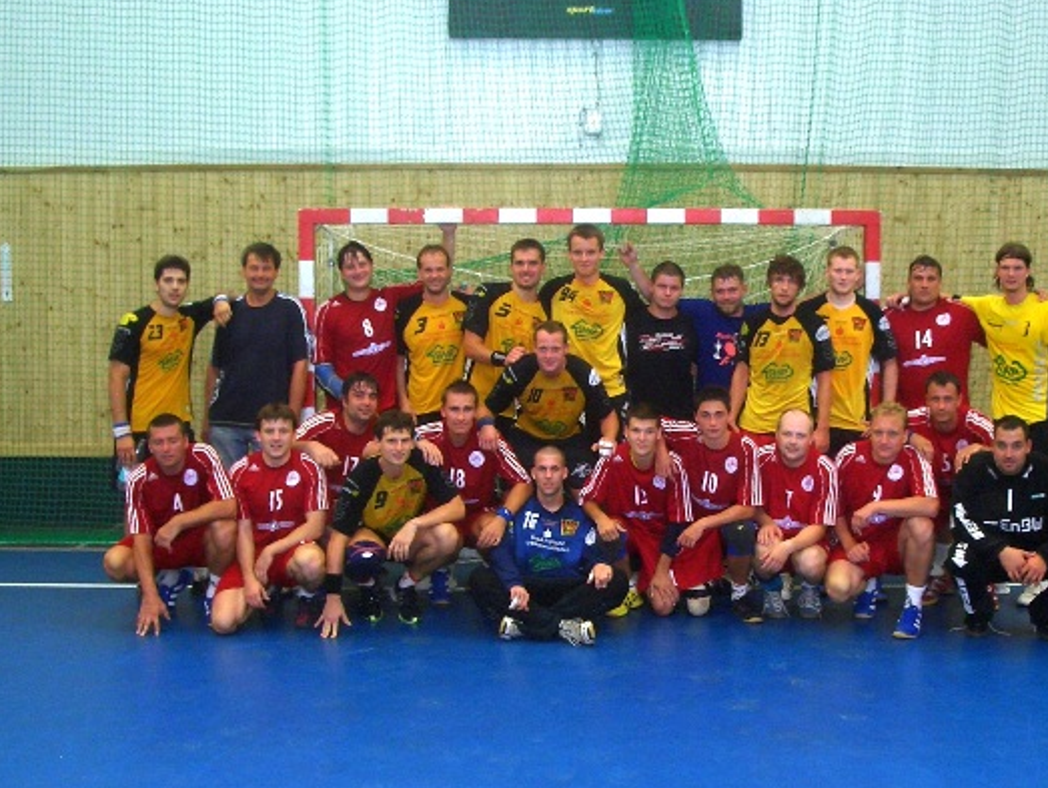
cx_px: 597
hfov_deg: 40.3
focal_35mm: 47
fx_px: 1424
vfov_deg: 30.9
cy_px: 427
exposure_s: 1/40
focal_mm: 6.8
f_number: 4.6
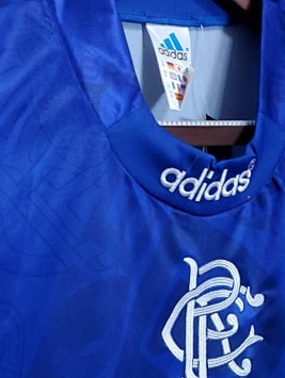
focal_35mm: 79
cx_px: 128
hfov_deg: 18.7
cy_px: 432
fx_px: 866
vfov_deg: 23.0
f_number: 1.5
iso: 200
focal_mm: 4.3
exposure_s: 1/30
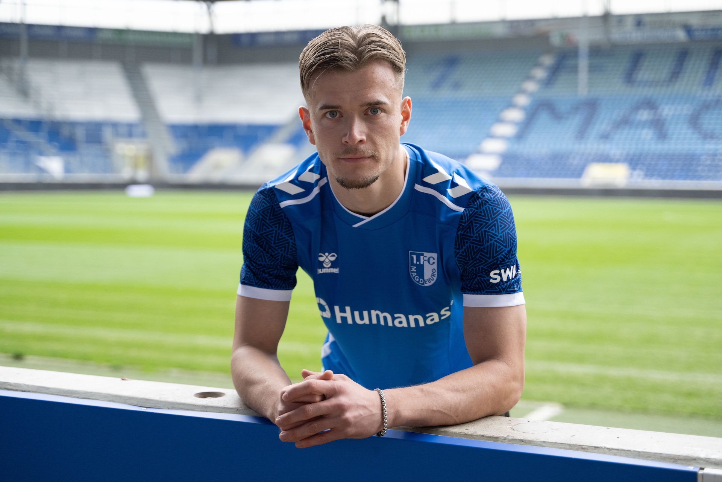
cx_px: 361
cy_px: 241
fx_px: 1143
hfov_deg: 35.1
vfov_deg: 23.8
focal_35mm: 57
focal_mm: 57
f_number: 2.8
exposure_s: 1/400
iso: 2000
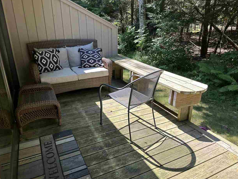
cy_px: 88
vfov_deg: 54.9
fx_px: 172
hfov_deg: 69.4
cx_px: 116
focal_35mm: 25
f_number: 1.78
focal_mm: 6.86
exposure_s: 1/676
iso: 80
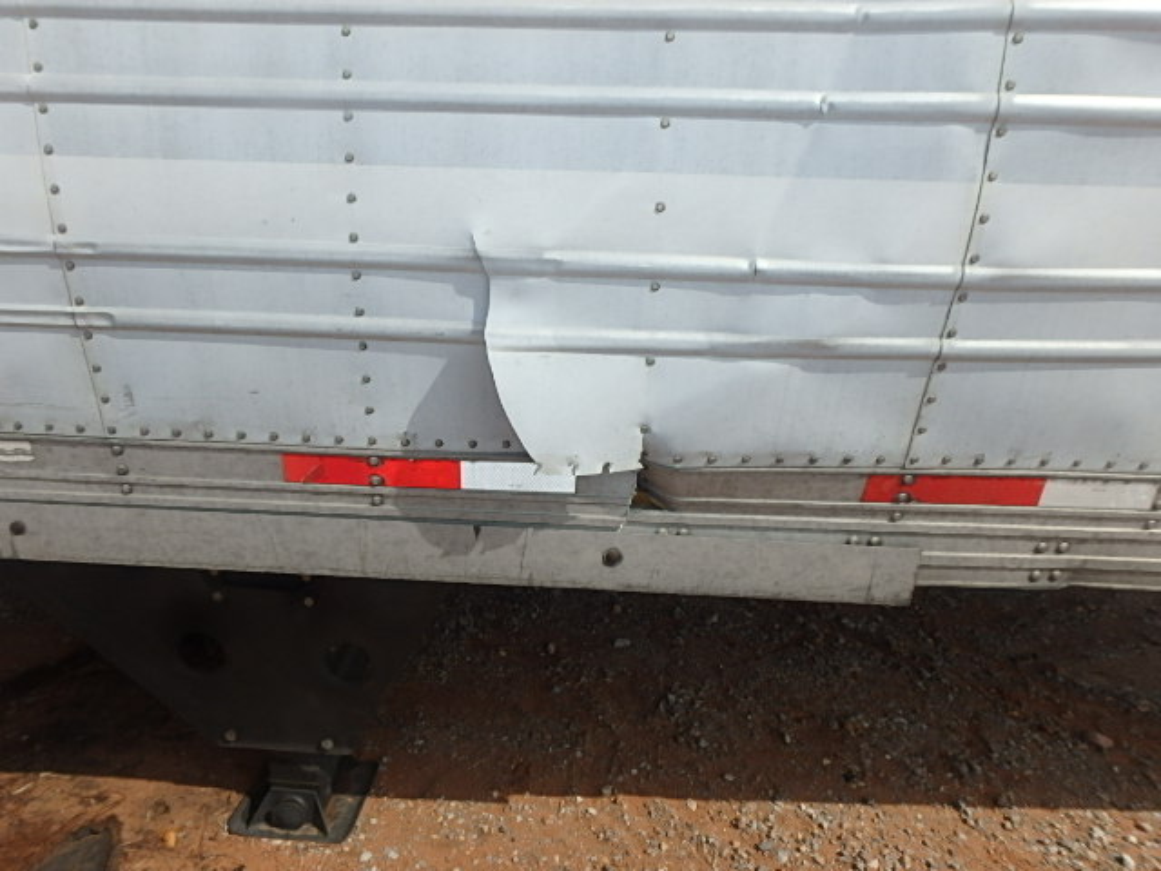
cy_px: 436
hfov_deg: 79.0
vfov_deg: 63.4
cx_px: 580
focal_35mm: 21
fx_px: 704
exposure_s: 1/500
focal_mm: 3.7
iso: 125
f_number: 6
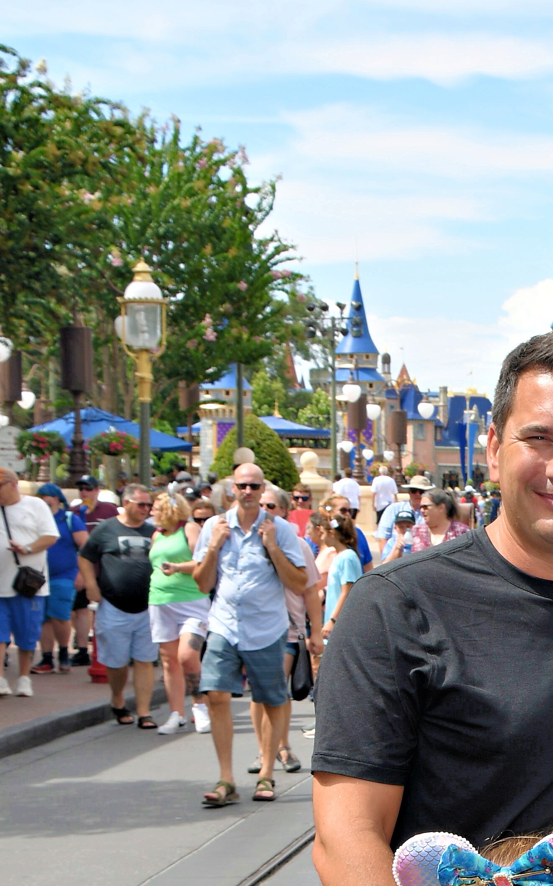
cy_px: 723
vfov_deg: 19.6
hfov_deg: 12.0
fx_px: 2533
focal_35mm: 105
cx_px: 755
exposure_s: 1/160
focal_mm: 26
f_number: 8
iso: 100
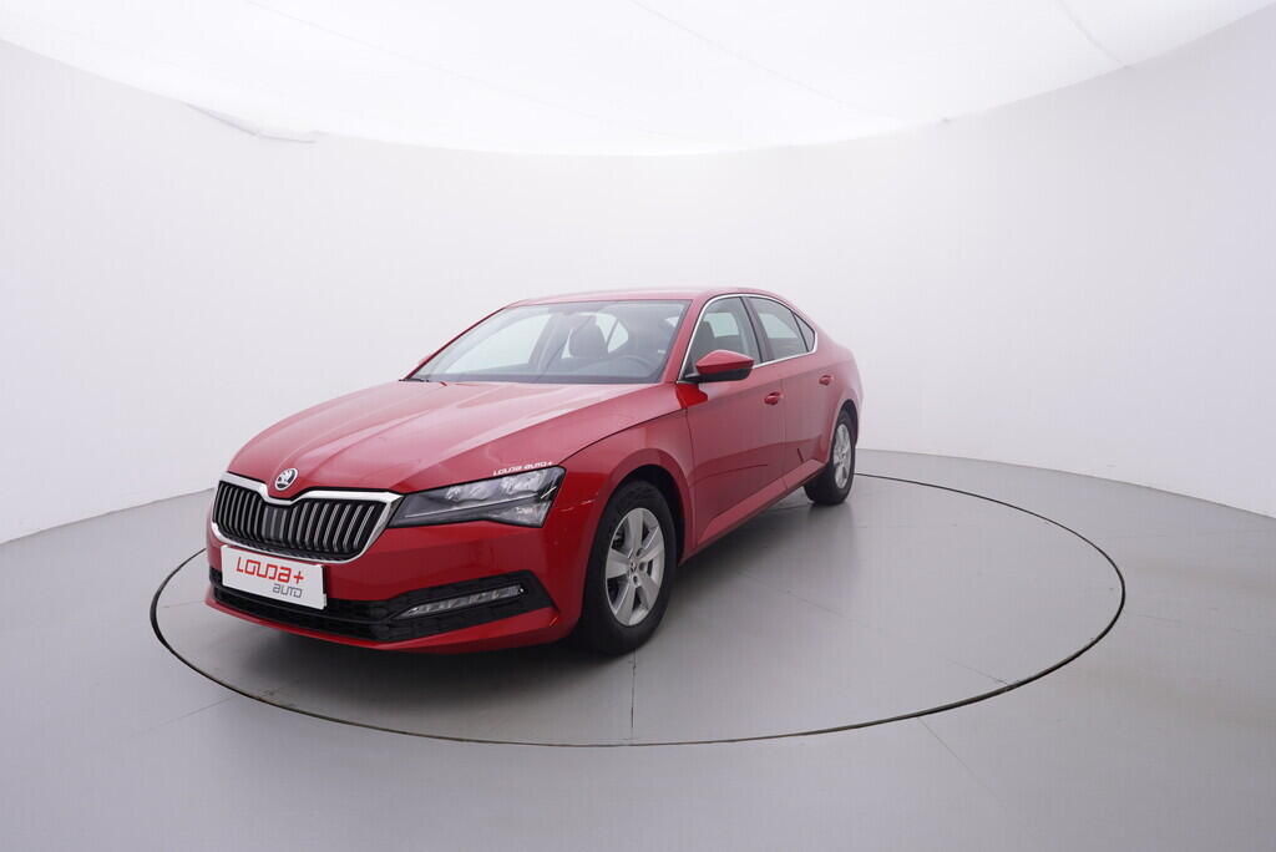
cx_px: 638
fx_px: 798
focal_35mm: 22
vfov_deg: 56.2
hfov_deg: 77.3
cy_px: 426
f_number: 5
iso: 200
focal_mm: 15
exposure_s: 1/80
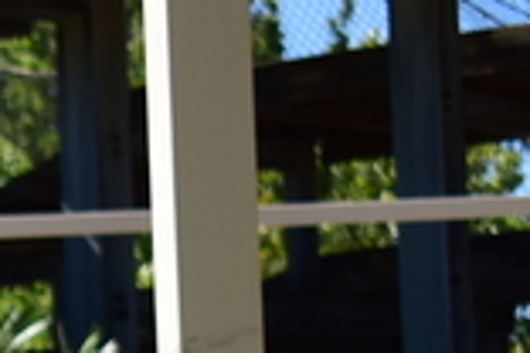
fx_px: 5741
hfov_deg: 5.0
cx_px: -1192
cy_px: 1256
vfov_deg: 3.4
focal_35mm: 390
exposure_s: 1/640
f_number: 4.8
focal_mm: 36
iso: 100
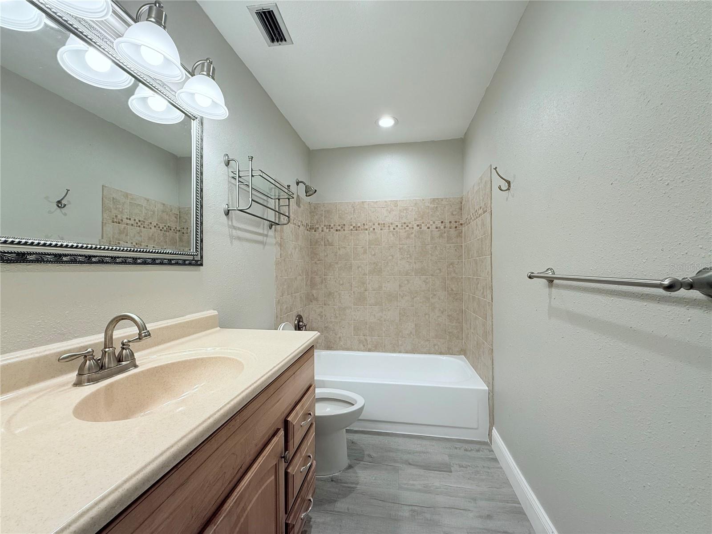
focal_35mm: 14
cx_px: 356
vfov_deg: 85.7
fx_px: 288
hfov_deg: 102.1
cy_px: 267
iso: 125
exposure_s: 1/120
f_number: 2.2
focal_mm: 2.22
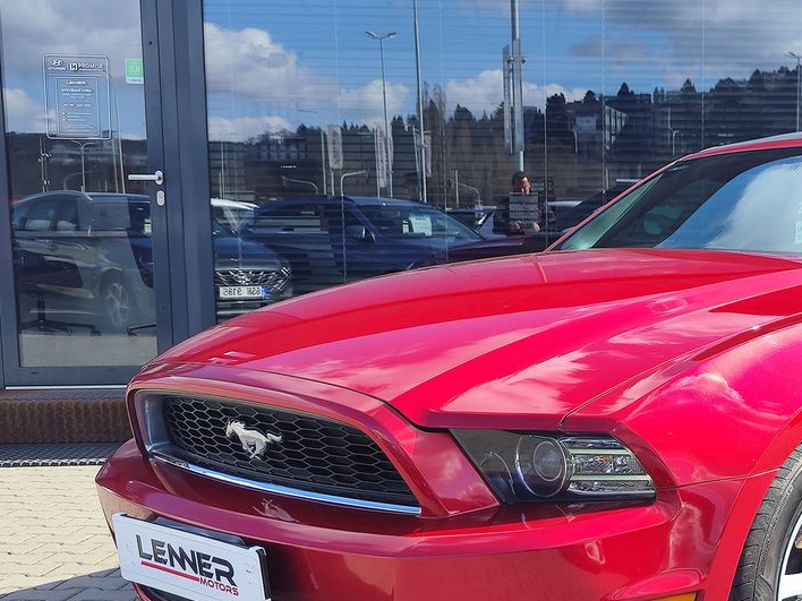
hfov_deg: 44.8
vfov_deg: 36.3
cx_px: 673
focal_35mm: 39
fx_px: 904
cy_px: 423
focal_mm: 7.01
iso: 50
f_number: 1.69
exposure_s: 1/387
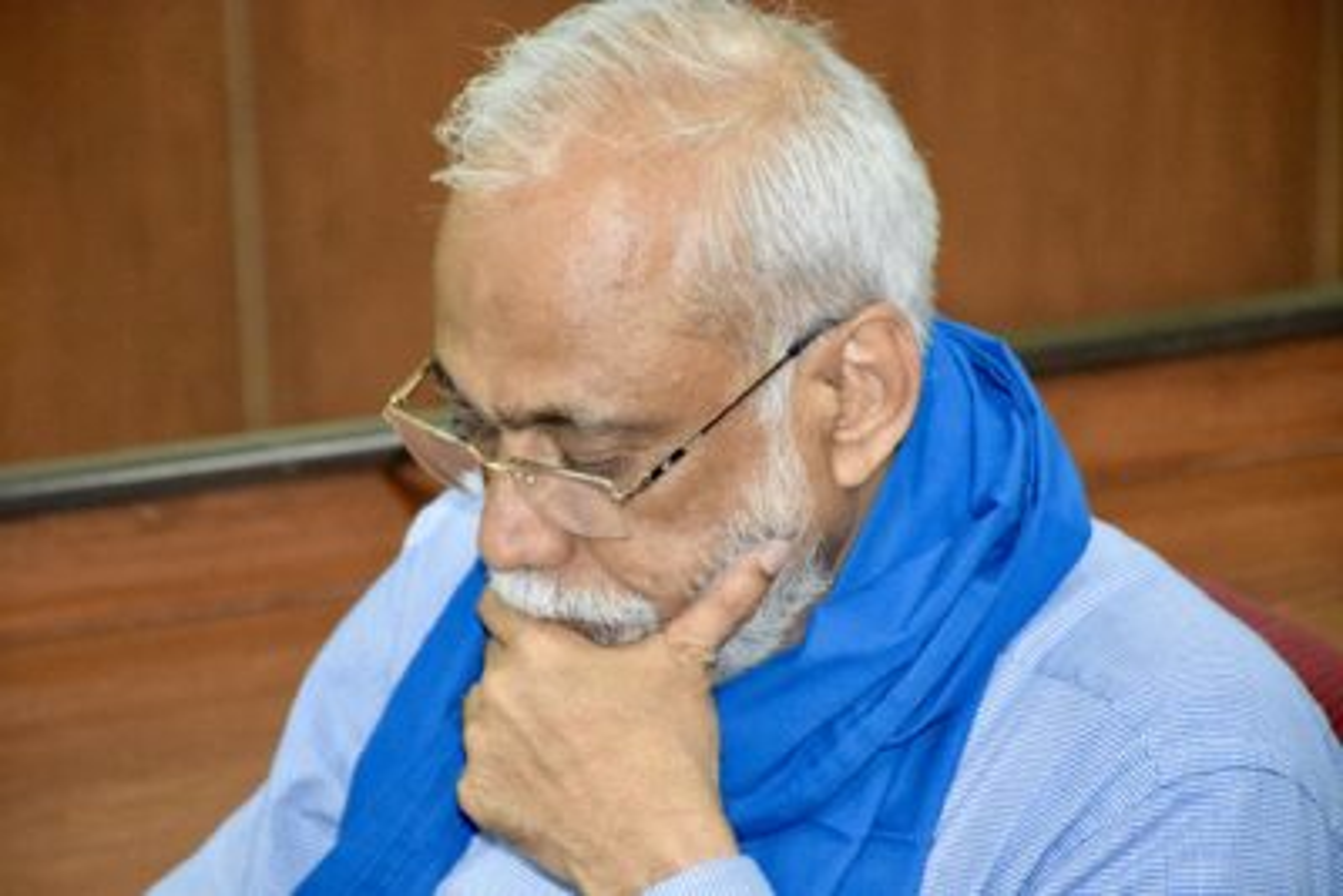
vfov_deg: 6.5
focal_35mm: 210
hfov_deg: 9.8
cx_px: 672
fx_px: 7837
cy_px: 448
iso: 9000
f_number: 8
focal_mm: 140
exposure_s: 1/200
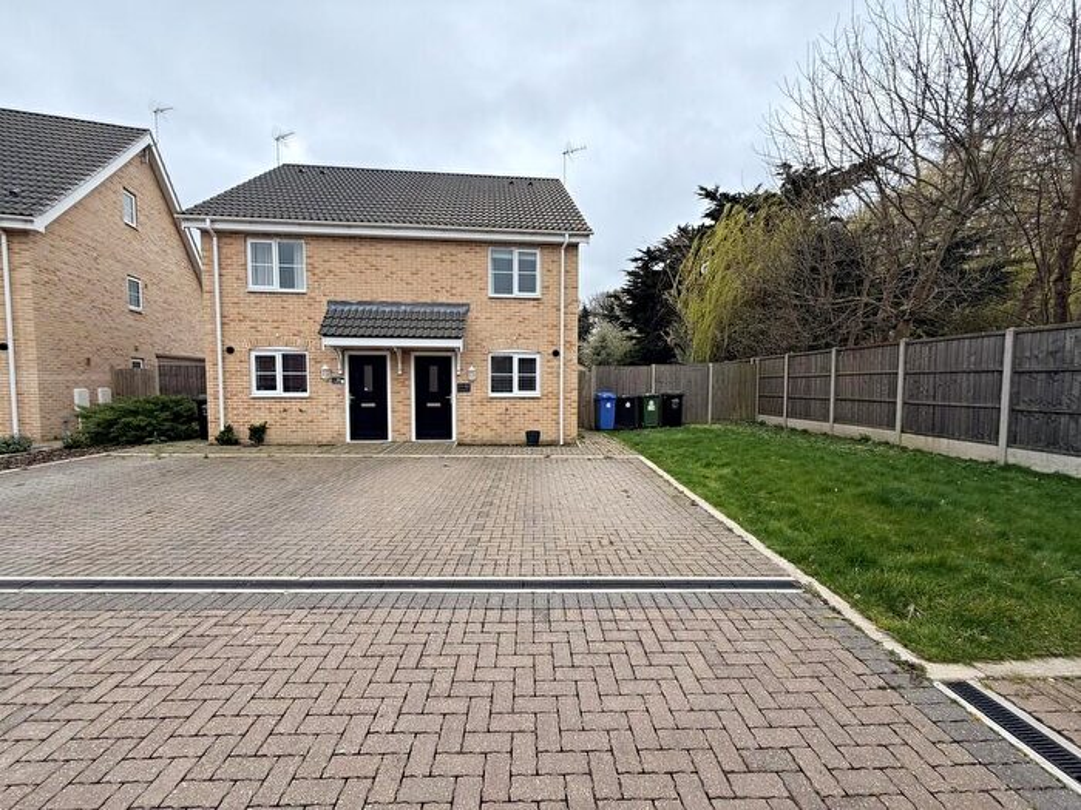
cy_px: 405
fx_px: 437
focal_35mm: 14
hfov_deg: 102.1
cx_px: 540
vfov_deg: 85.7
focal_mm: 2.22
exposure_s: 1/751
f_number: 2.2
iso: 40
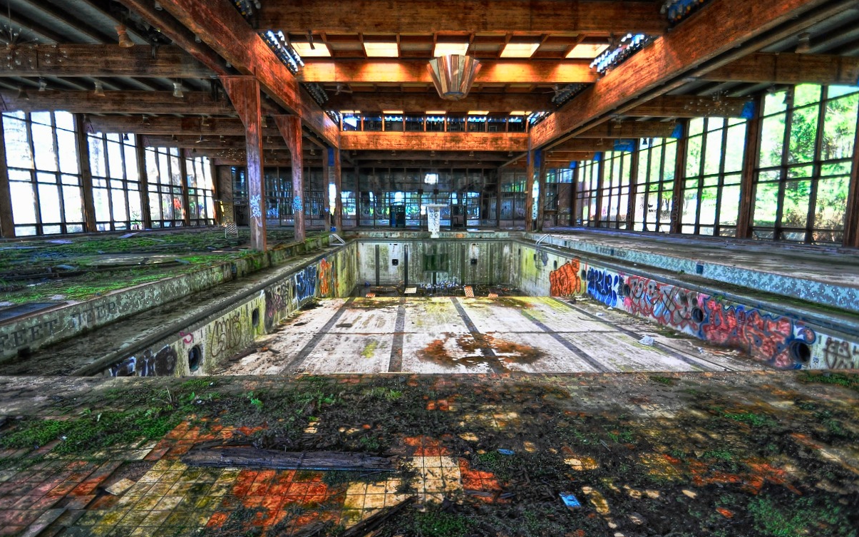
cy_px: 264
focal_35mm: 16
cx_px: 434
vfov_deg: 71.2
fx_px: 375
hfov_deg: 97.8
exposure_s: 1/80
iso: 1250
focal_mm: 10
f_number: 4.5
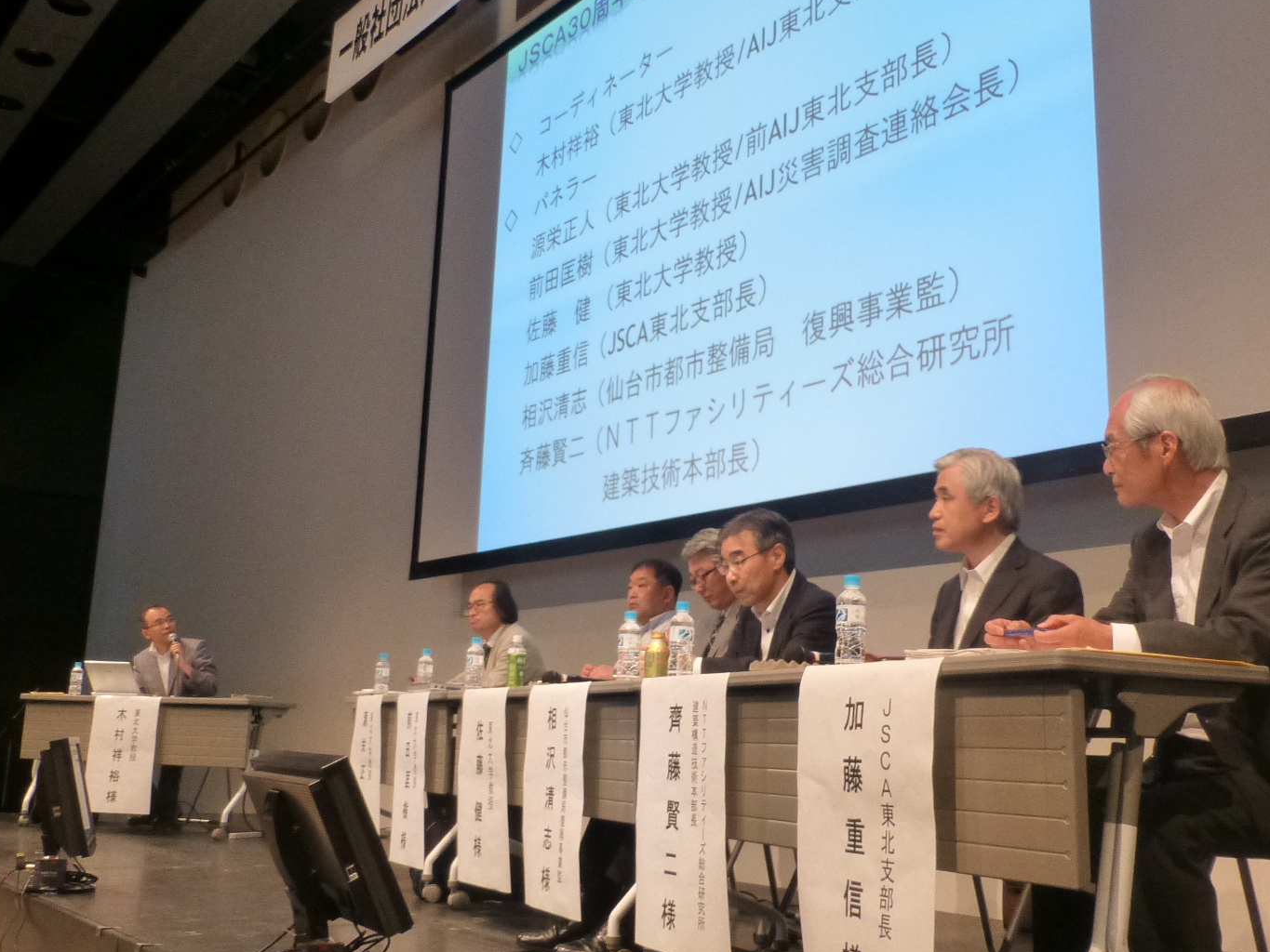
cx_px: 632
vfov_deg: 39.6
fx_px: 1321
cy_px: 435
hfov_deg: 51.4
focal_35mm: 36
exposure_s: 1/50
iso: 400
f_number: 3.3
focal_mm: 4.3
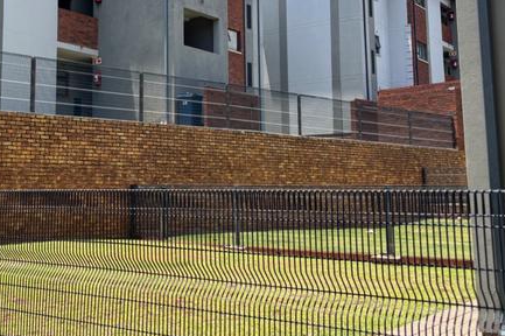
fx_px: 701
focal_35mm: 50
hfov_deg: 38.5
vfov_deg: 26.6
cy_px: 88
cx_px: 120
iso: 50
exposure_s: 1/1876
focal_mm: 5.96
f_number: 1.6
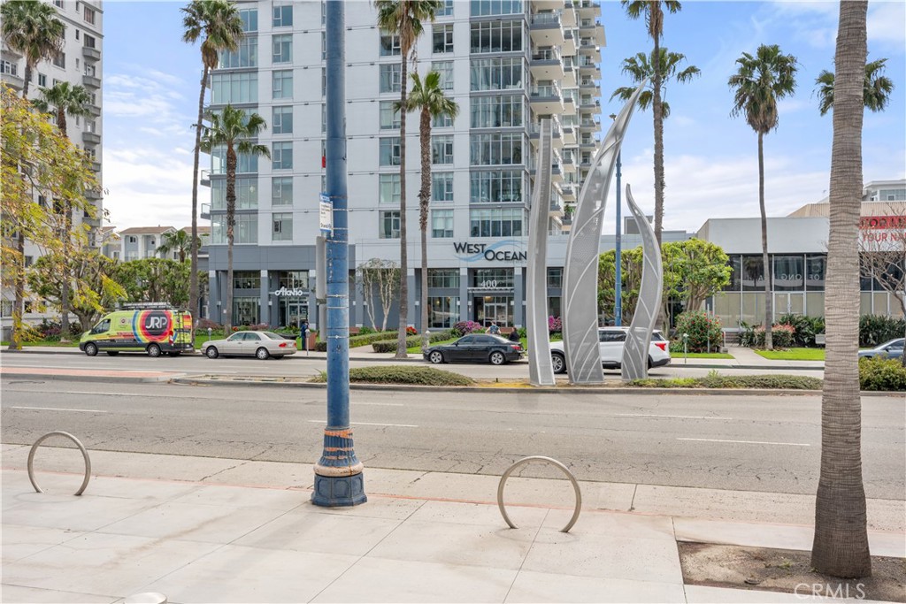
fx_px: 881
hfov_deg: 54.4
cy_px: 302
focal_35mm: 35
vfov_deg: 37.9
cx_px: 453
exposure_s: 1/500
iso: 250
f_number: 8
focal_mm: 35
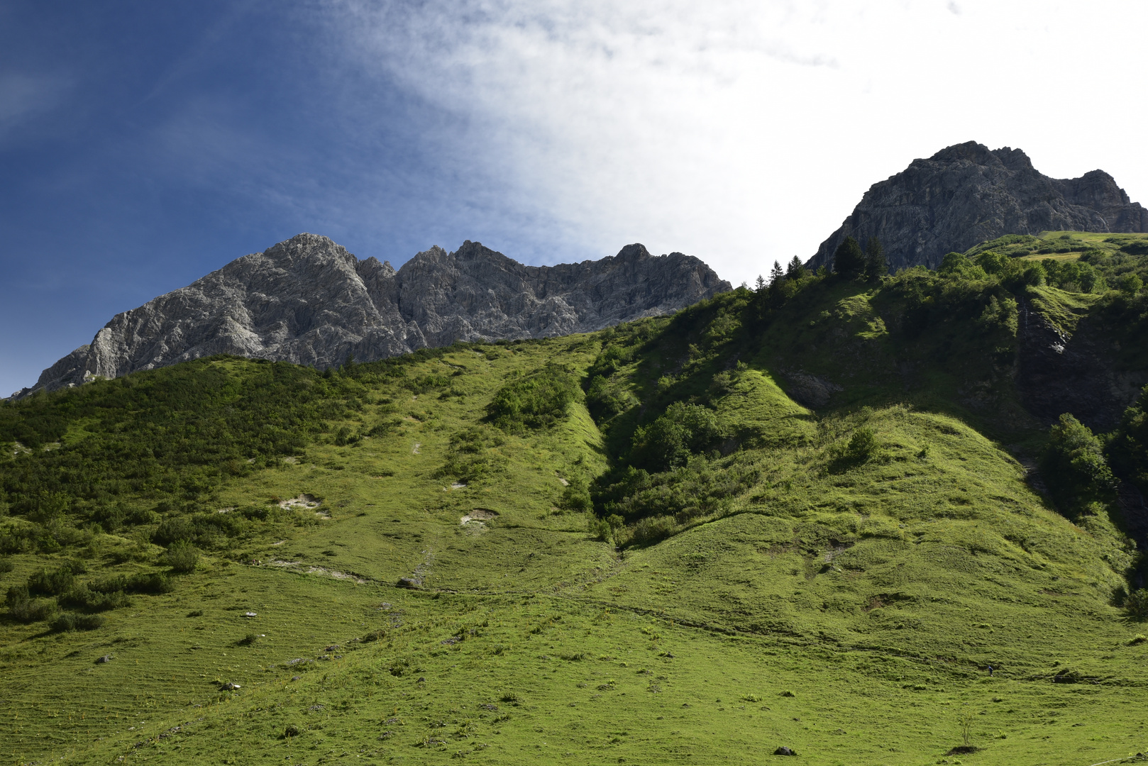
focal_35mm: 36
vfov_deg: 36.9
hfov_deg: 53.1
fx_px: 1148
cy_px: 383
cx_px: 574
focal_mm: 36
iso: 400
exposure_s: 1/250
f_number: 10
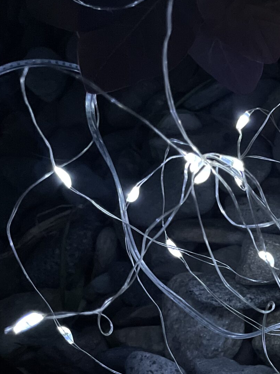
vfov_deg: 30.2
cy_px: 315
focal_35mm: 62
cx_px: 426
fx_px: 669
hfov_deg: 20.2
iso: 1000
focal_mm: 4.2
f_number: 1.6
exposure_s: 1/30
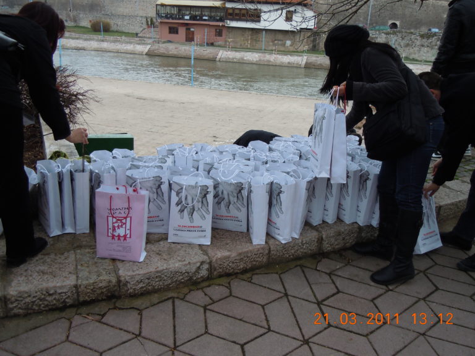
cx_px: 238
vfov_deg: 46.8
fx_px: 412
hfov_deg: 60.0
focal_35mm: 30
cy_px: 178
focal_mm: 5.4
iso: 100
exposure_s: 1/250
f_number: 3.5
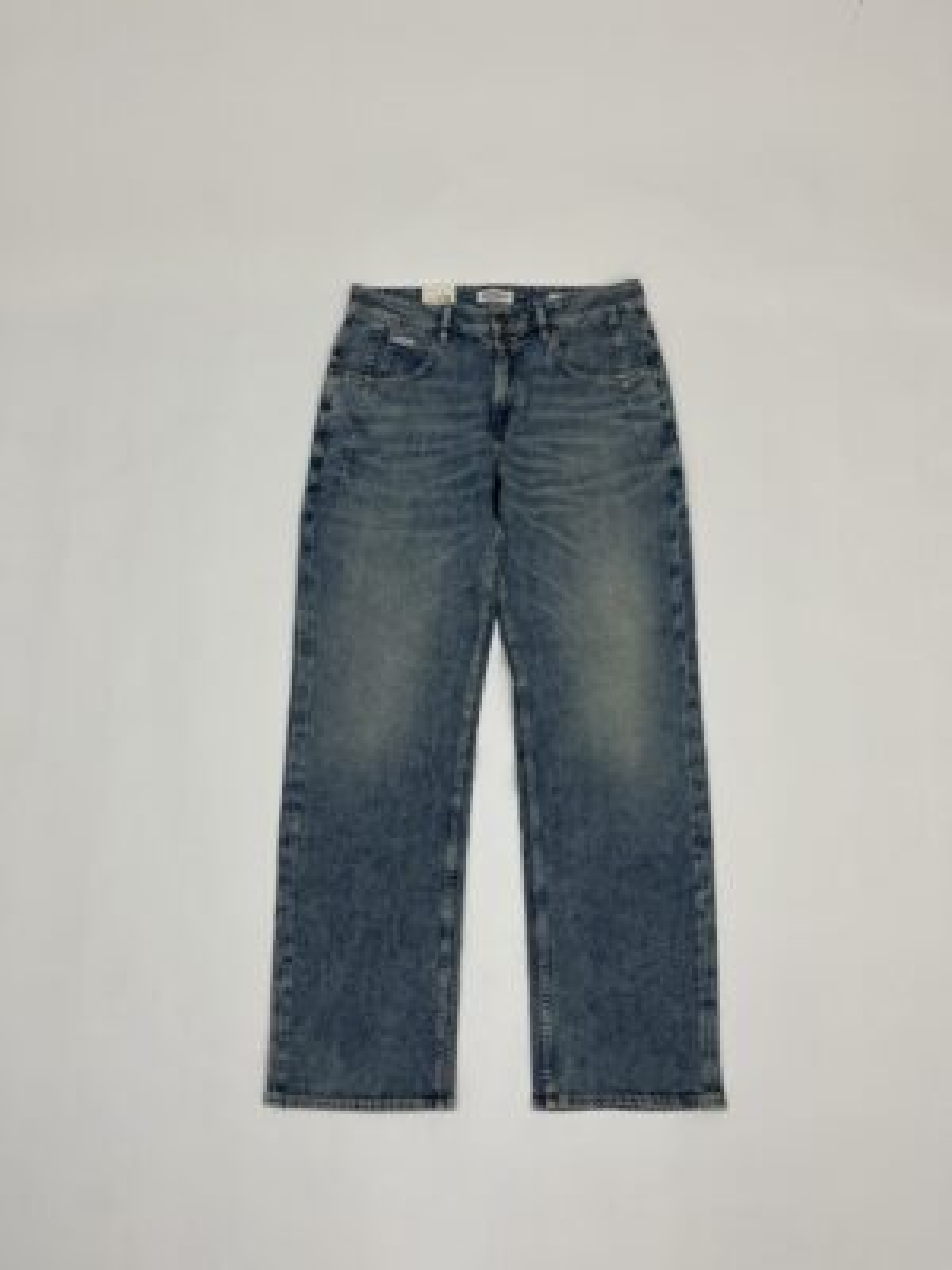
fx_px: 953
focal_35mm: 26
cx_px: 476
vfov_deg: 67.3
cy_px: 635
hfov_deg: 53.1
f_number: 1.6
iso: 100
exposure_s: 1/100
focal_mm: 5.1
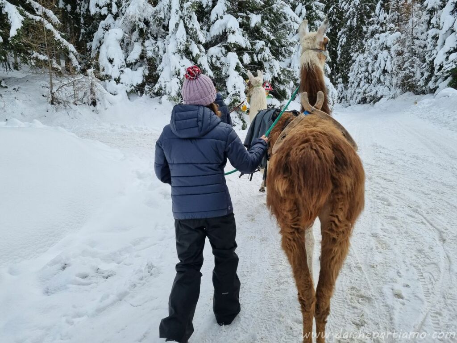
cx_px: 228
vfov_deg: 53.1
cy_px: 172
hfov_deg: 67.3
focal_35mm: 26
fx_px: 343
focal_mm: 5.4
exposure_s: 1/1688
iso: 50
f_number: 1.8
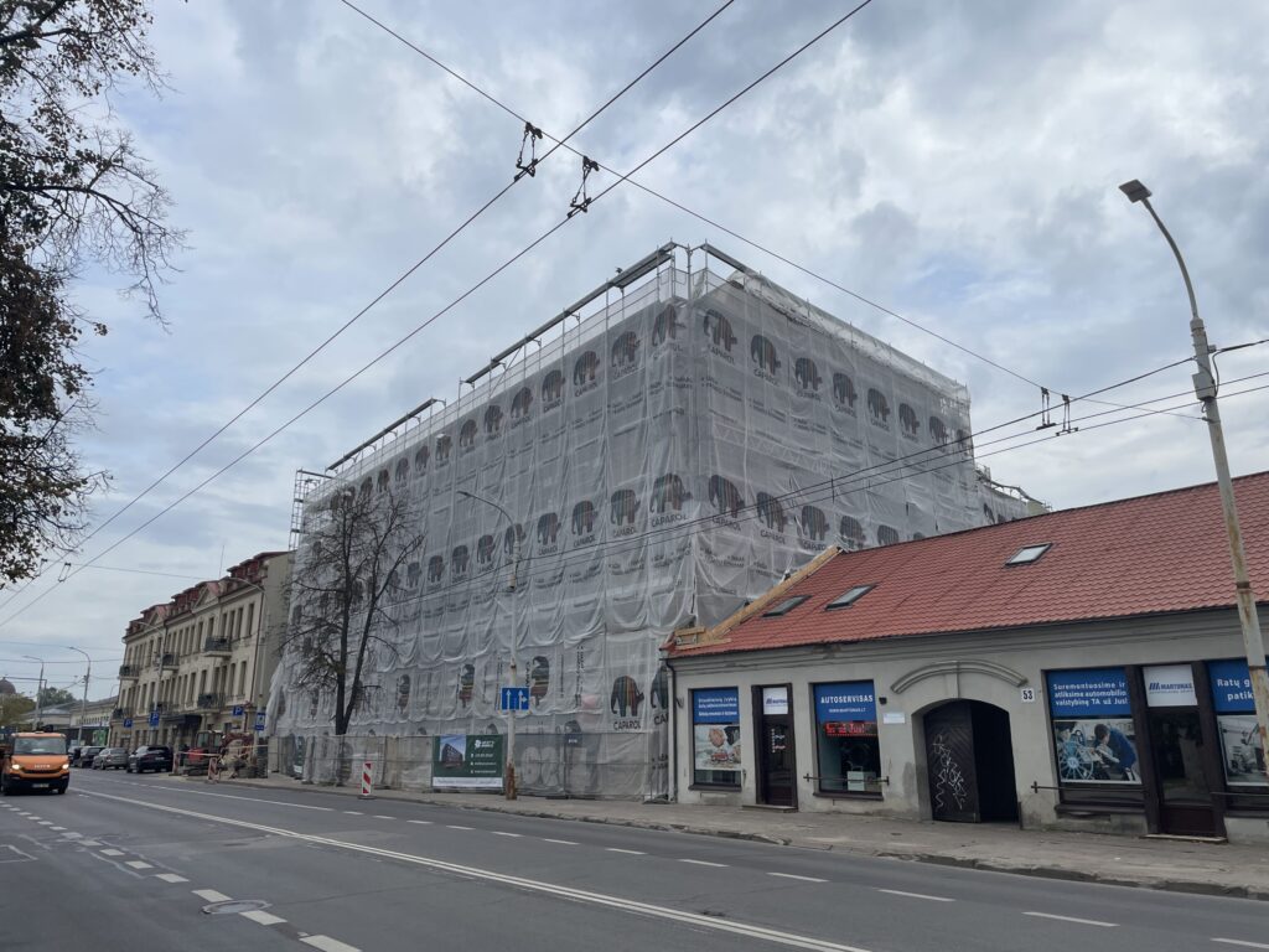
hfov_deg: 67.3
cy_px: 476
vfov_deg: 53.1
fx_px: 953
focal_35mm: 26
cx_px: 634
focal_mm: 4.2
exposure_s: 1/3300
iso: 32
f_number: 1.6
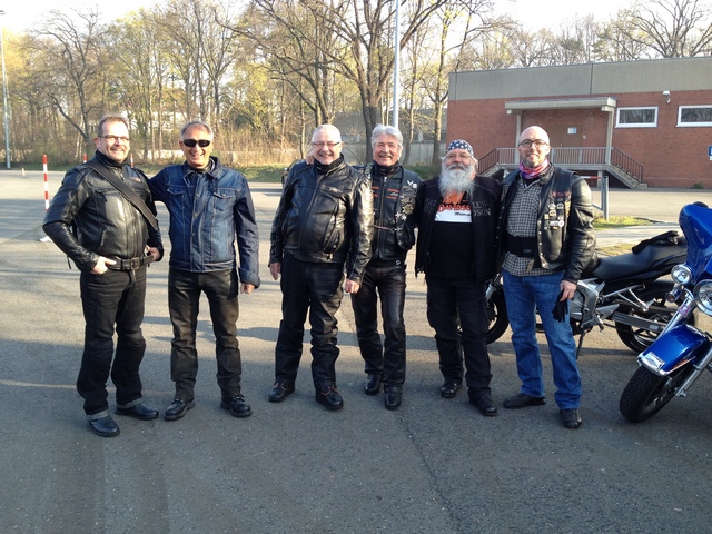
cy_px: 267
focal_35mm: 35
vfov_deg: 40.7
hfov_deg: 52.6
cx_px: 356
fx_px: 720
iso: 50
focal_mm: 4.28
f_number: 2.4
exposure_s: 1/193
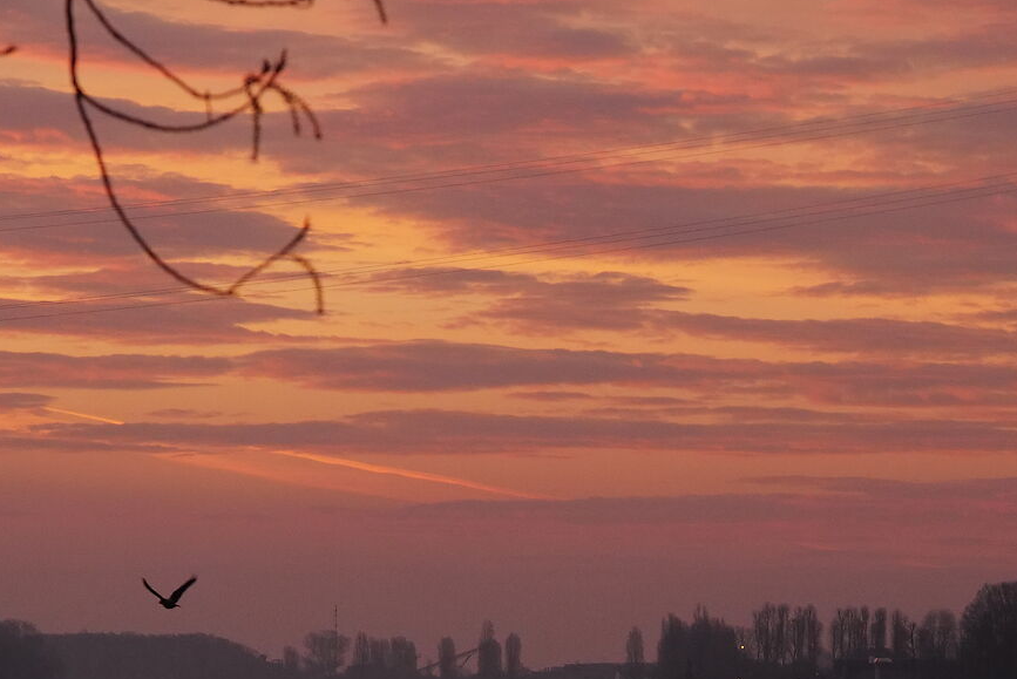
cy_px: 837
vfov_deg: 5.5
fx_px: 7037
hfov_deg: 8.3
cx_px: 650
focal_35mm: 249
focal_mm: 90
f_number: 6.8
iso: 2500
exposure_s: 1/250
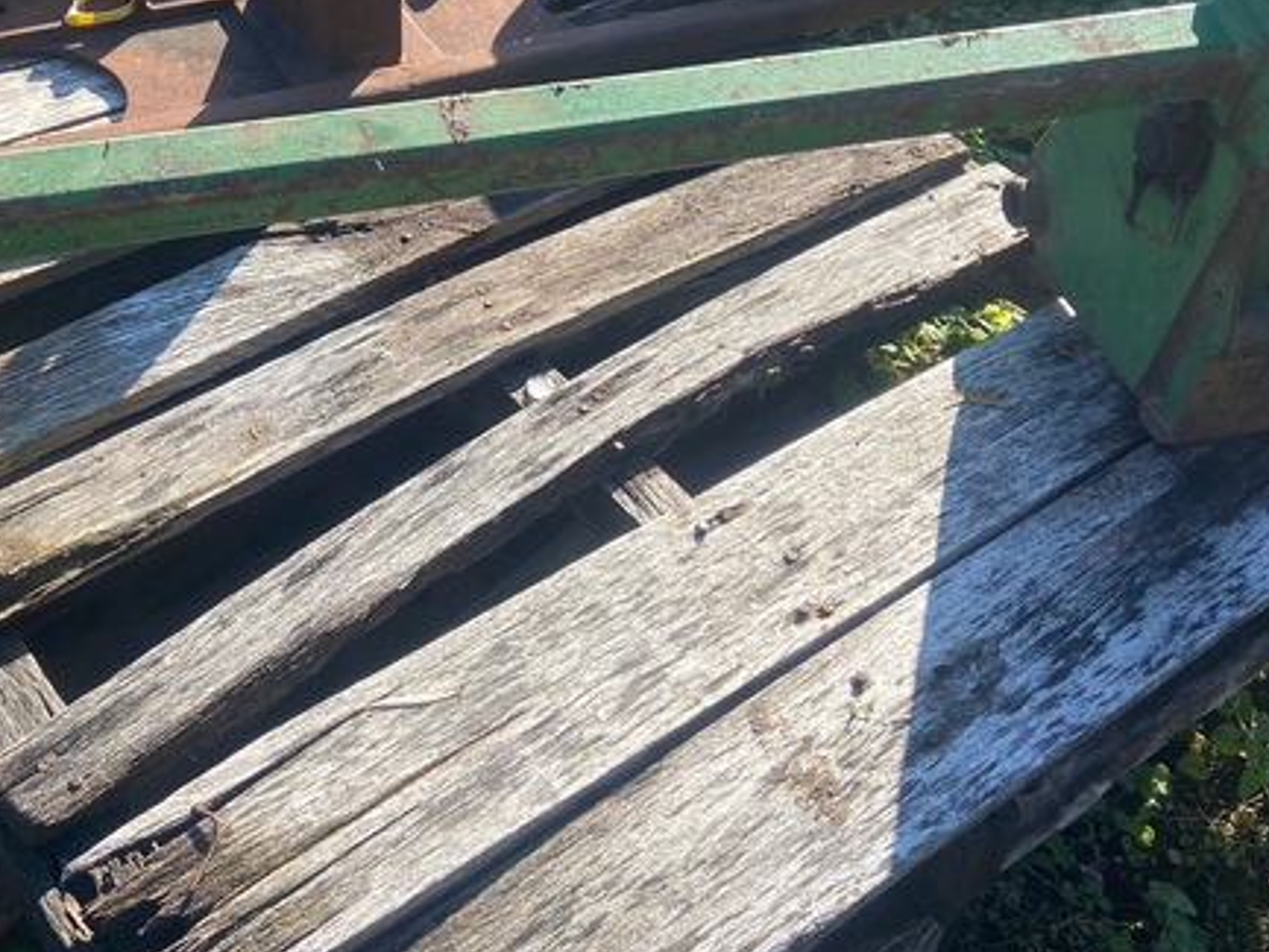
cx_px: 469
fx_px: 1760
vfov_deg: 29.7
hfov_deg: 39.4
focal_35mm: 48
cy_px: 205
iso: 32
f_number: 1.8
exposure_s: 1/1034
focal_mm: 4.25
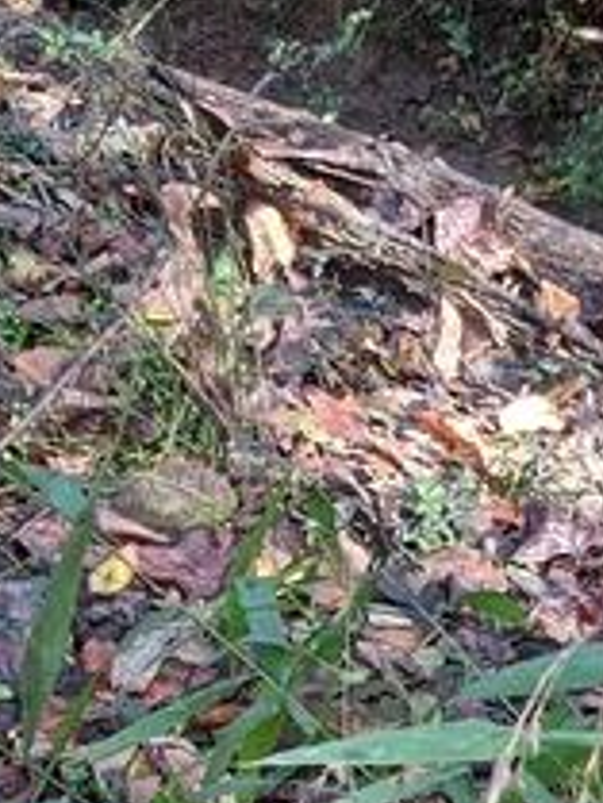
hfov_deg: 11.2
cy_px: 1099
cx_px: 584
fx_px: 3063
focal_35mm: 132
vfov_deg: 14.2
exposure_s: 1/125
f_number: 1.8
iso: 48
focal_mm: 4.44
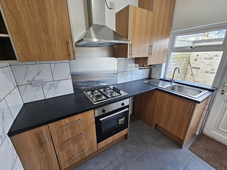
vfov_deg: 89.9
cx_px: 114
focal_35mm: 13
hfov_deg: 106.2
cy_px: 85
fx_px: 85
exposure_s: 1/50
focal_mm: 2.2
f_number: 2.2
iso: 100
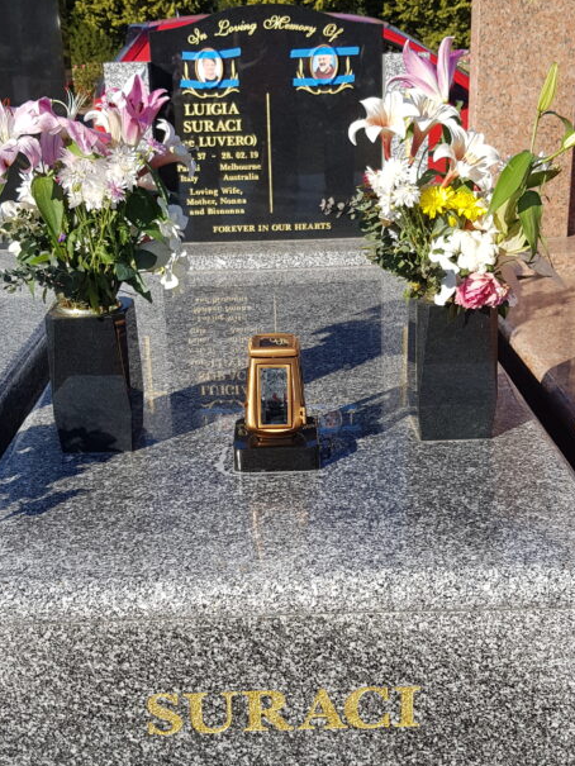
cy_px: 409
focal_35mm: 44
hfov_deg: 32.9
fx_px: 974
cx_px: 253
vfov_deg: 42.9
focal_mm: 4.2
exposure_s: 1/1832
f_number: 1.7
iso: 40
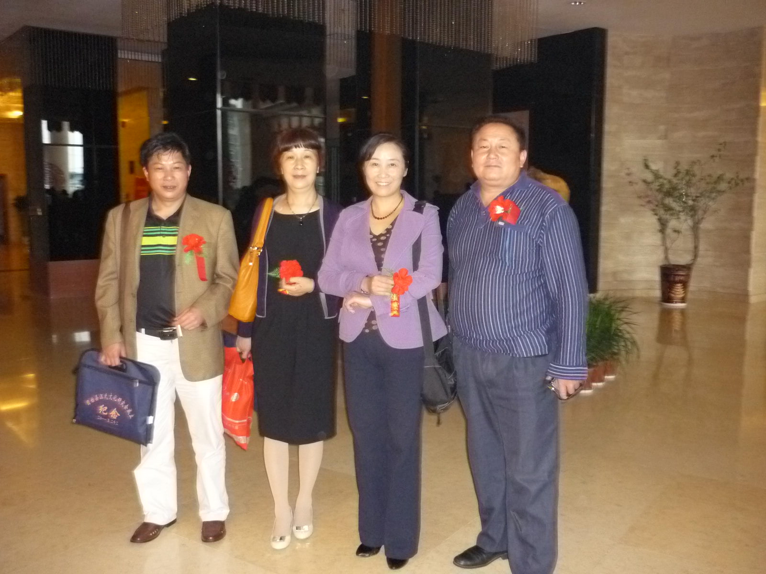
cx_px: 383
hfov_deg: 55.4
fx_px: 730
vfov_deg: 42.9
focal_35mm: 33
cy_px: 287
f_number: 2.8
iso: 800
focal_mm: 5.5
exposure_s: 1/30
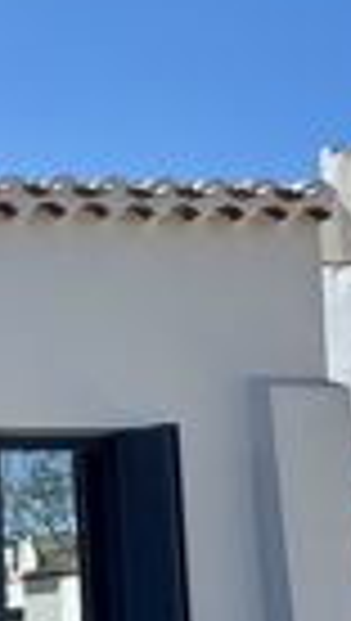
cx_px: -520
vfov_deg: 26.7
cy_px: 477
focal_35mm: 78
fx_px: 1286
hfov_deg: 12.1
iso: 40
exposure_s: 1/1449
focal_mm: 2.22
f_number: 2.2
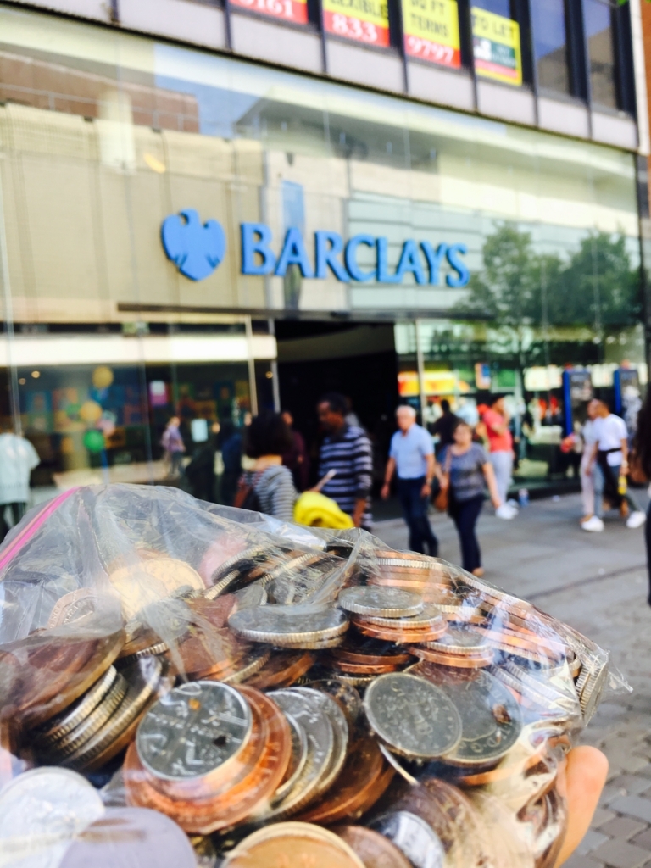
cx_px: 326
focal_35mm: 29
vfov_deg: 61.7
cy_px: 434
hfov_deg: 48.2
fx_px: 727
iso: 25
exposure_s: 1/130
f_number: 2.2
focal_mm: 4.15
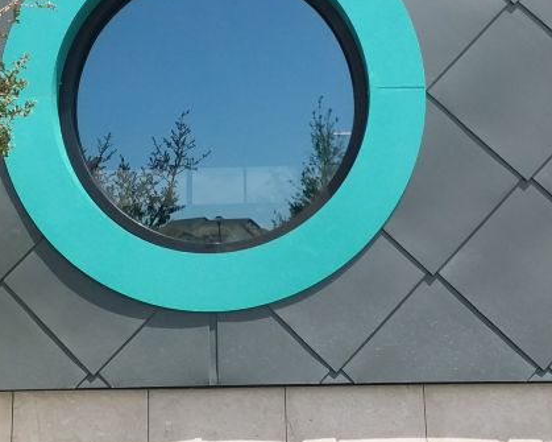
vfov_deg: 27.7
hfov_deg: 34.7
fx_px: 882
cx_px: 248
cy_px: 108
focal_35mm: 54
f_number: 1.9
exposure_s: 1/717
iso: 40
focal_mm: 2.47
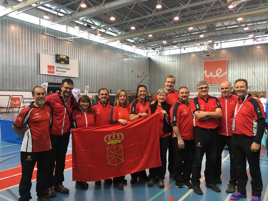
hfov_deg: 61.7
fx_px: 225
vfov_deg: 48.2
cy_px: 100
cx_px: 134
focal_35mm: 29
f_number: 2.2
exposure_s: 1/33
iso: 40
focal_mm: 4.15
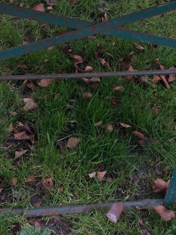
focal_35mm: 69
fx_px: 468
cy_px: 86
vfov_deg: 28.0
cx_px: 70
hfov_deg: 21.3
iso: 40
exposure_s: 1/100
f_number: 2.4
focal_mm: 3.3
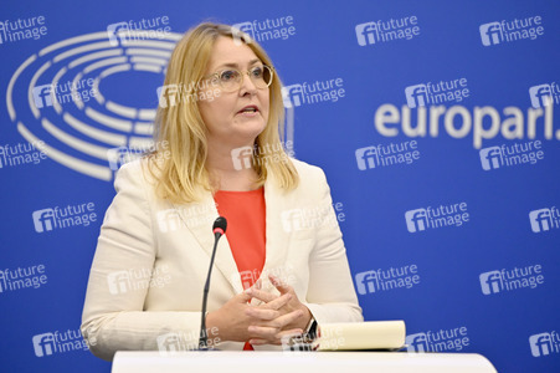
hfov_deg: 12.5
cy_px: 186
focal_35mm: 165
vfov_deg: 8.3
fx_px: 2565
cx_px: 280
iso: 2500
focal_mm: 165
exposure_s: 1/500
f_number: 2.8
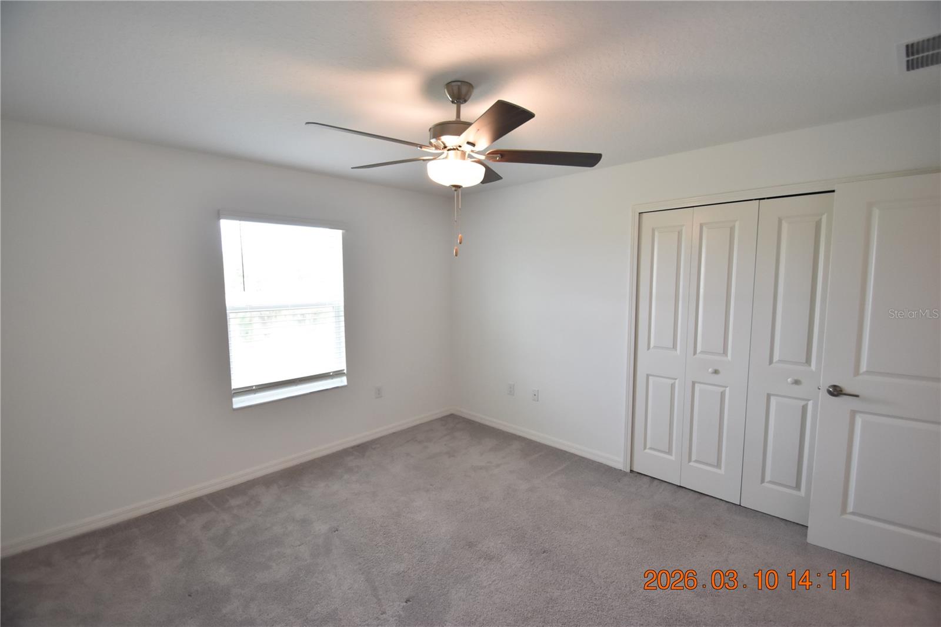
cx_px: 470
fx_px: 392
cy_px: 314
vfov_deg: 77.3
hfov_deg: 100.4
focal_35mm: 15
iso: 800
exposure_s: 1/180
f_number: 3.5
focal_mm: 10
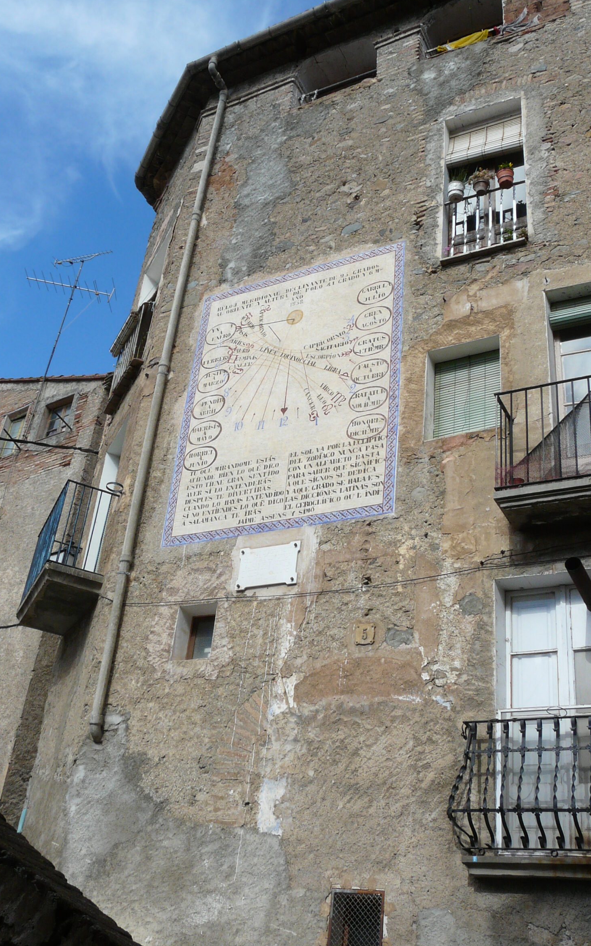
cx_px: 285
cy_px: 433
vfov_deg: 52.7
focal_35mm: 37
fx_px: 953
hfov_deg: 34.4
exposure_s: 1/320
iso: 100
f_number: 5.6
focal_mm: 5.2
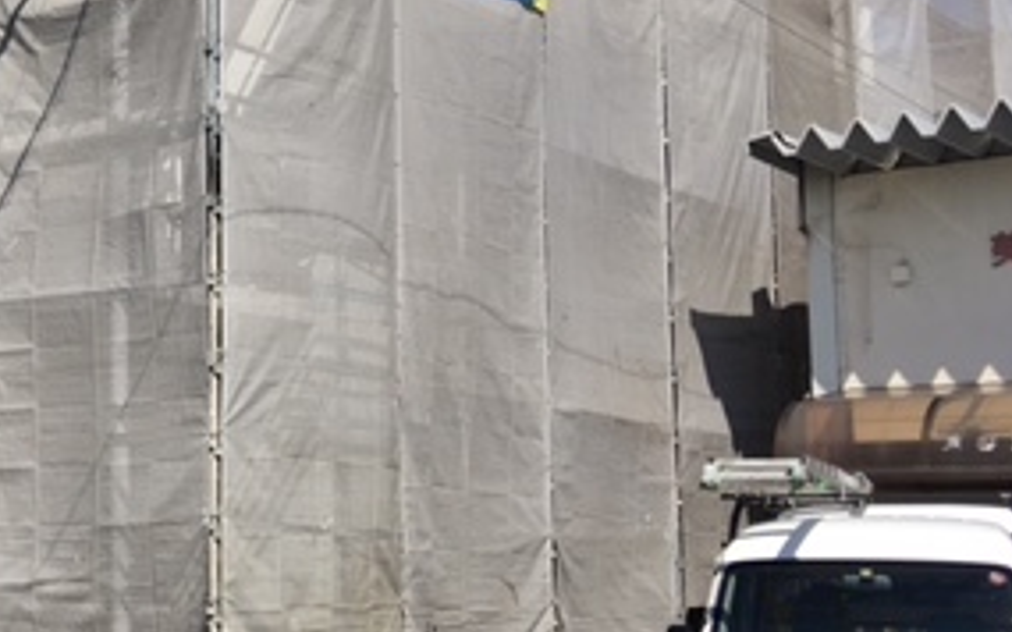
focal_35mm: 69
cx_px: -89
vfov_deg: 18.9
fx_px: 1903
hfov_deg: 27.4
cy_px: 270
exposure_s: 1/1923
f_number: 2.2
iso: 25
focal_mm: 4.15
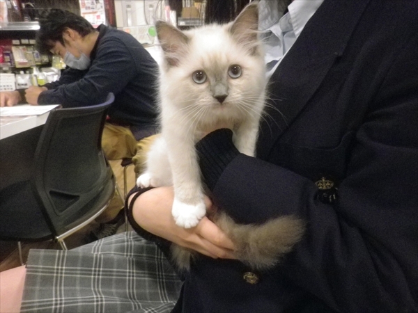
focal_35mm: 28
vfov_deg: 49.7
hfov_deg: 63.4
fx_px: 338
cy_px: 156
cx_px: 209
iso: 800
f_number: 3.2
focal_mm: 5
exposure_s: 1/50
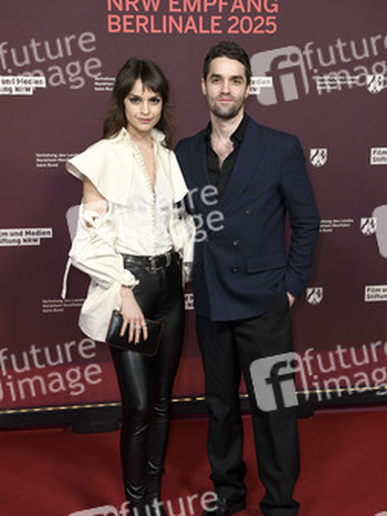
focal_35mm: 57
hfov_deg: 25.7
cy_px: 299
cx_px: 190
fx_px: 849
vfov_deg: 33.7
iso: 800
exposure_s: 1/320
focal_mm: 50
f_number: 4
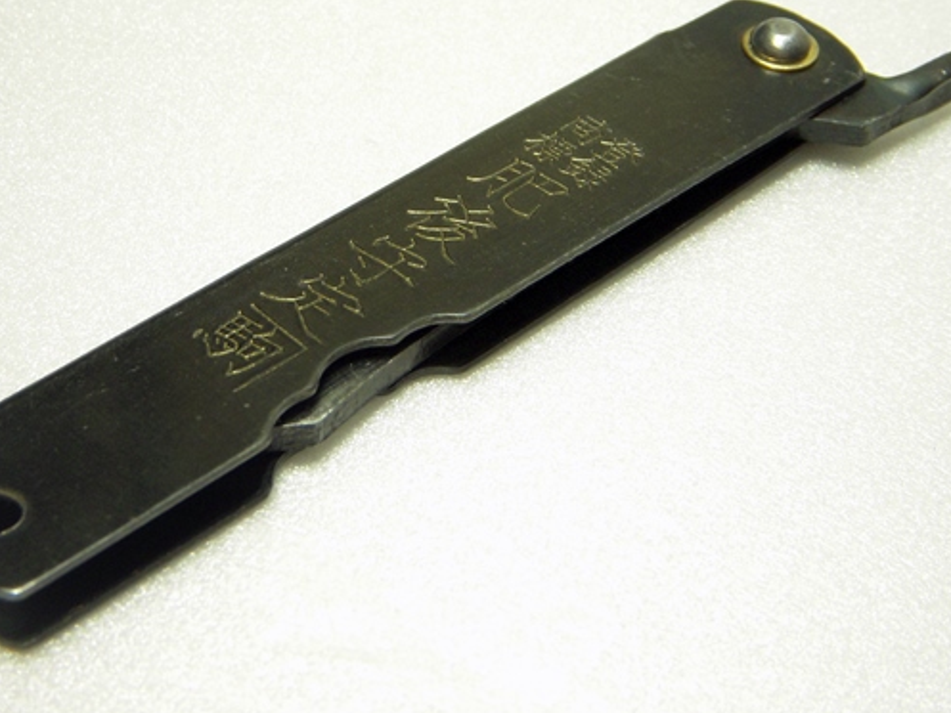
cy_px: 291
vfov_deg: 17.4
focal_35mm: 85
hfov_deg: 23.0
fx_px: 2336
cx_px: 423
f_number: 3.7
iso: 200
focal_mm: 11
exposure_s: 1/40
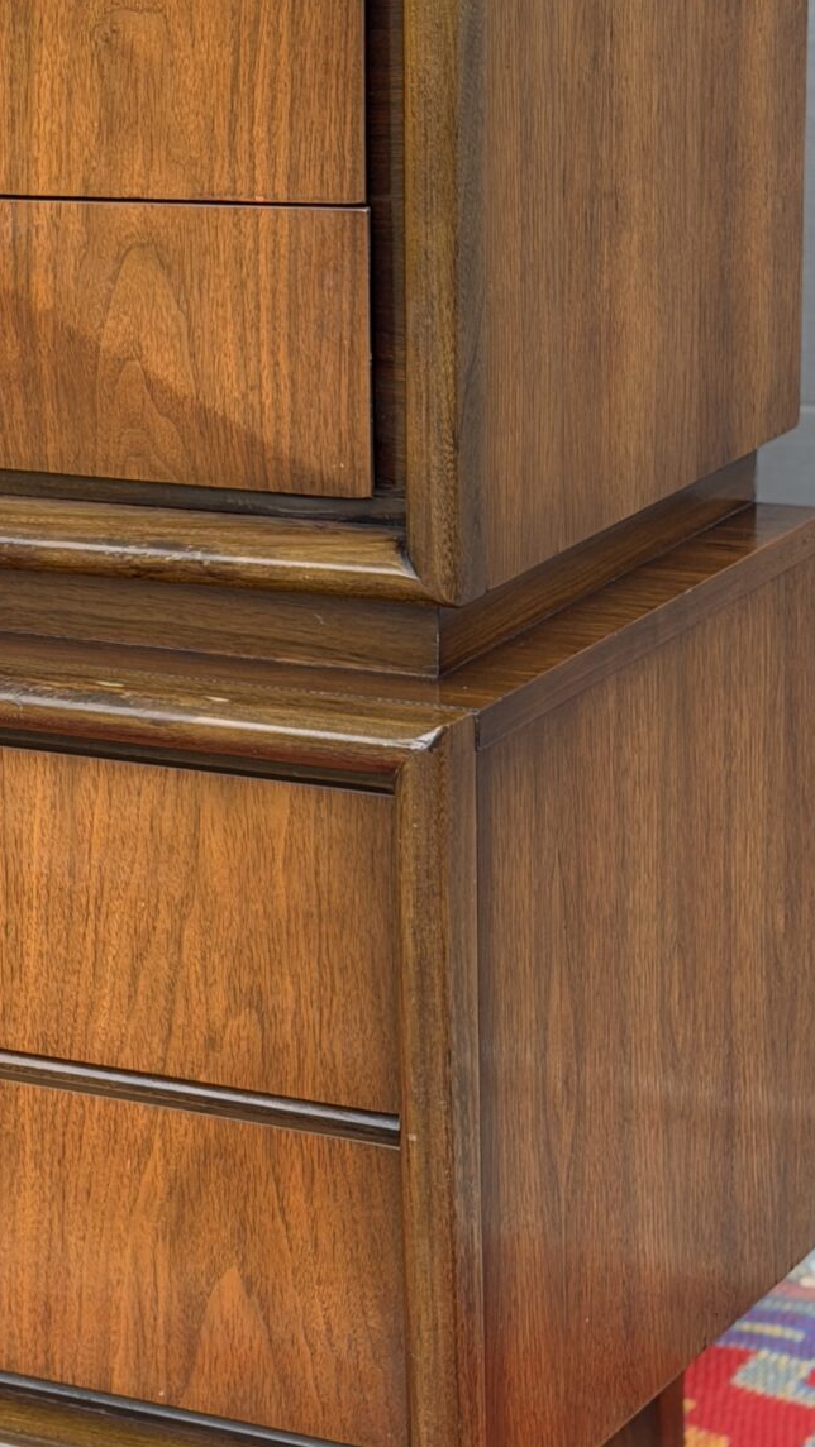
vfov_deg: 18.3
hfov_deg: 10.2
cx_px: -154
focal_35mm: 117
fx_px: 4492
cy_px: 716
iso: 64
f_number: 1.78
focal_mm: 6.76
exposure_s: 1/233
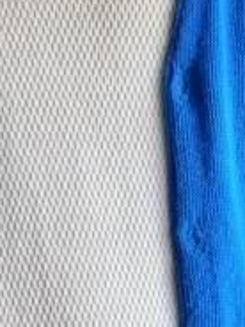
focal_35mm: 426
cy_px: 321
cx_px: 34
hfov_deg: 3.5
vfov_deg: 4.6
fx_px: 4020
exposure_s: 1/100
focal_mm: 46
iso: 500
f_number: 3.9
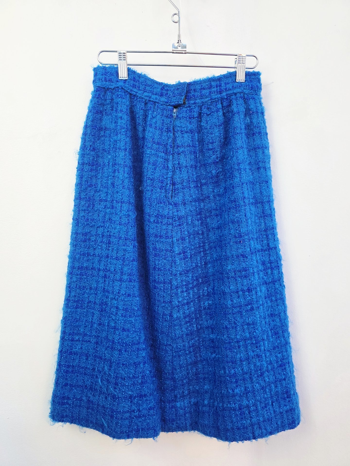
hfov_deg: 58.9
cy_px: 233
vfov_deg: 73.9
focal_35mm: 23
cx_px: 175
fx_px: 310
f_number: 1.7
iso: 250
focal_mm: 6.3
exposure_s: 1/120
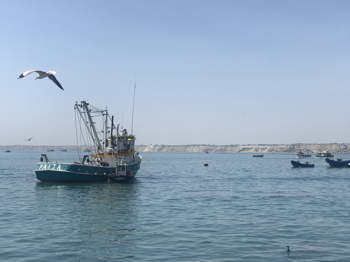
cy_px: 131
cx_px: 175
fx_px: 576
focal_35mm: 57
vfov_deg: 25.7
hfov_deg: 33.8
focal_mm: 6.6
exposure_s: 1/1473
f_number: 2.8
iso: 20
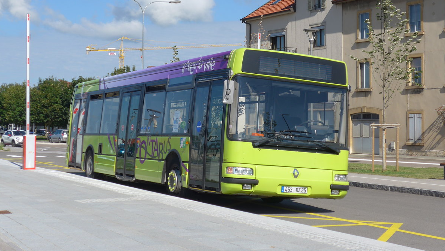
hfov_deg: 31.0
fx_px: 803
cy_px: 92
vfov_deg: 17.7
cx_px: 222
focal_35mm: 68
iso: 80
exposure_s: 1/1300
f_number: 3.7
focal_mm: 12.7
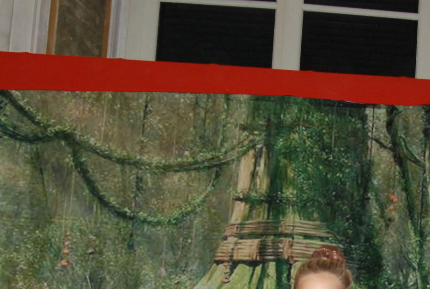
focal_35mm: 92
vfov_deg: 14.5
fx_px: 1101
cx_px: 397
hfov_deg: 21.5
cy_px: 344
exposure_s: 1/60
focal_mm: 24
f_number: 5.6
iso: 800
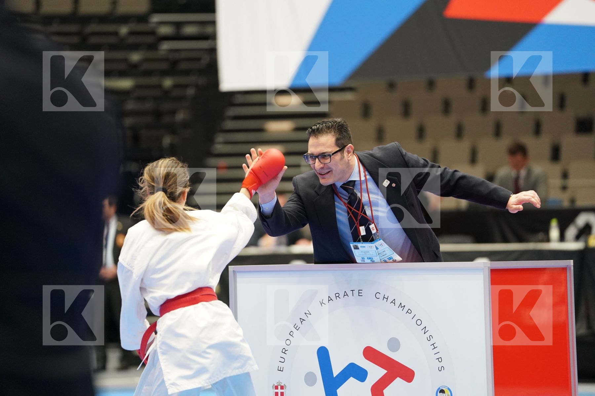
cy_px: 198
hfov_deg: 10.3
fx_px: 3305
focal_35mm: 200
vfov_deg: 6.9
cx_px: 298
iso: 2500
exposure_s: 1/500
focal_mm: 200
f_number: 2.8
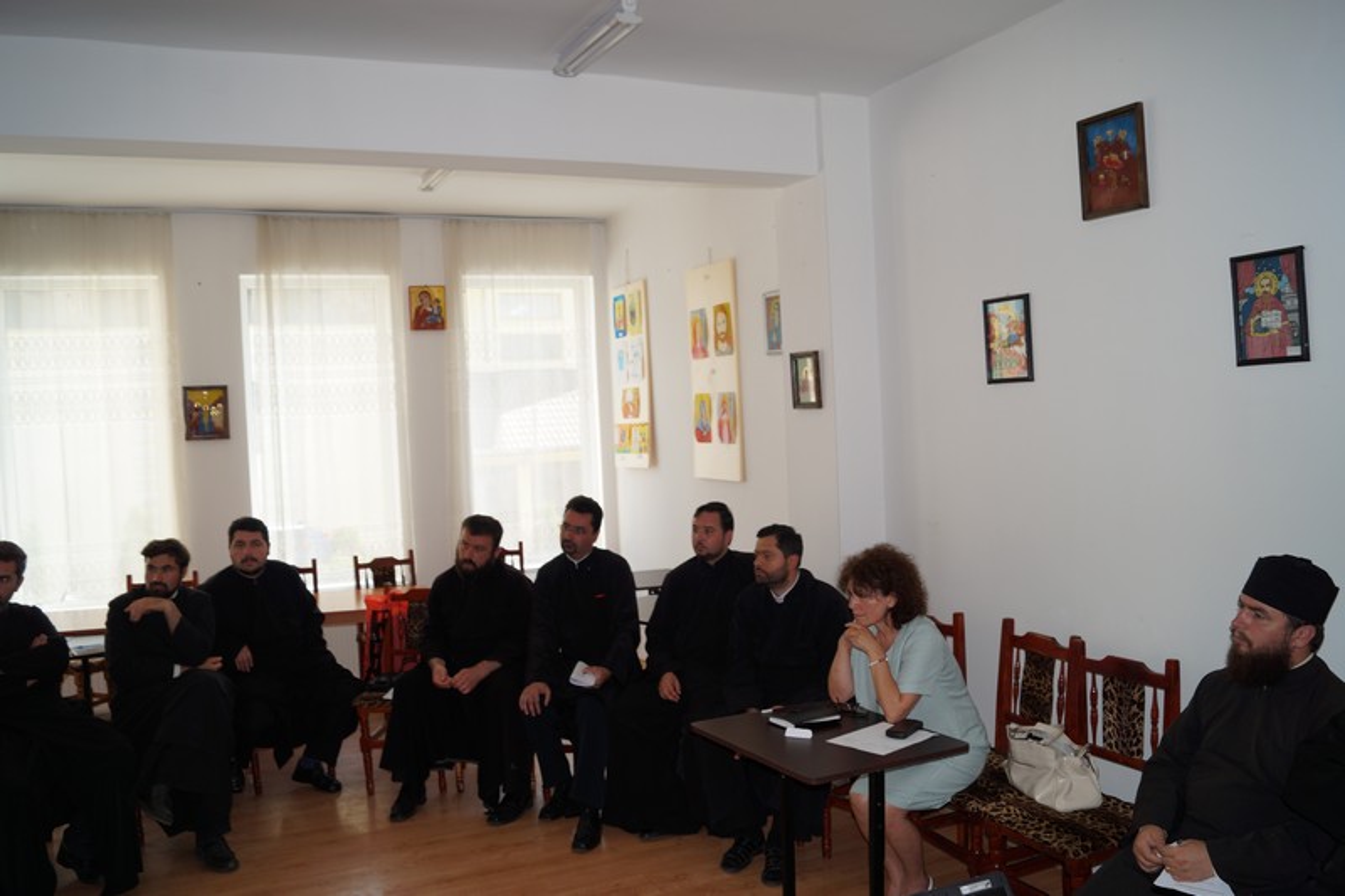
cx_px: 672
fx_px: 1008
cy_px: 448
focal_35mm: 27
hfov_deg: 67.4
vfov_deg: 47.9
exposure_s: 1/80
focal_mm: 18
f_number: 4.5
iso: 100
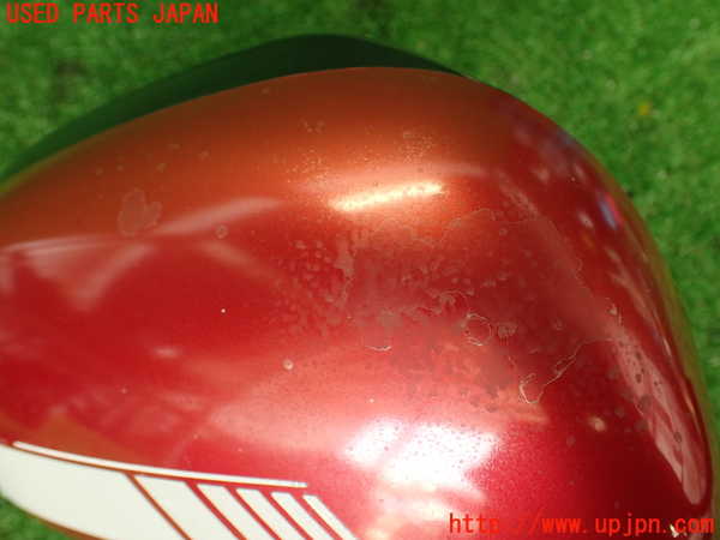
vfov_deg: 44.2
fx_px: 666
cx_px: 360
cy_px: 270
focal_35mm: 32
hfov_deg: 56.8
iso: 200
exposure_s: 1/60
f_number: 2.4
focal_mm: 5.79
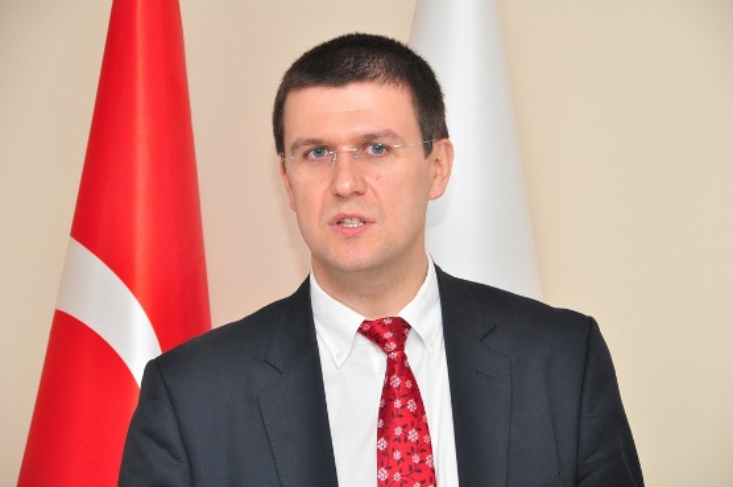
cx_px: 366
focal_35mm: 188
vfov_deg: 7.3
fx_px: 3812
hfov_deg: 11.0
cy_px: 244
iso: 800
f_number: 9
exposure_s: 1/125
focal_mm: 125
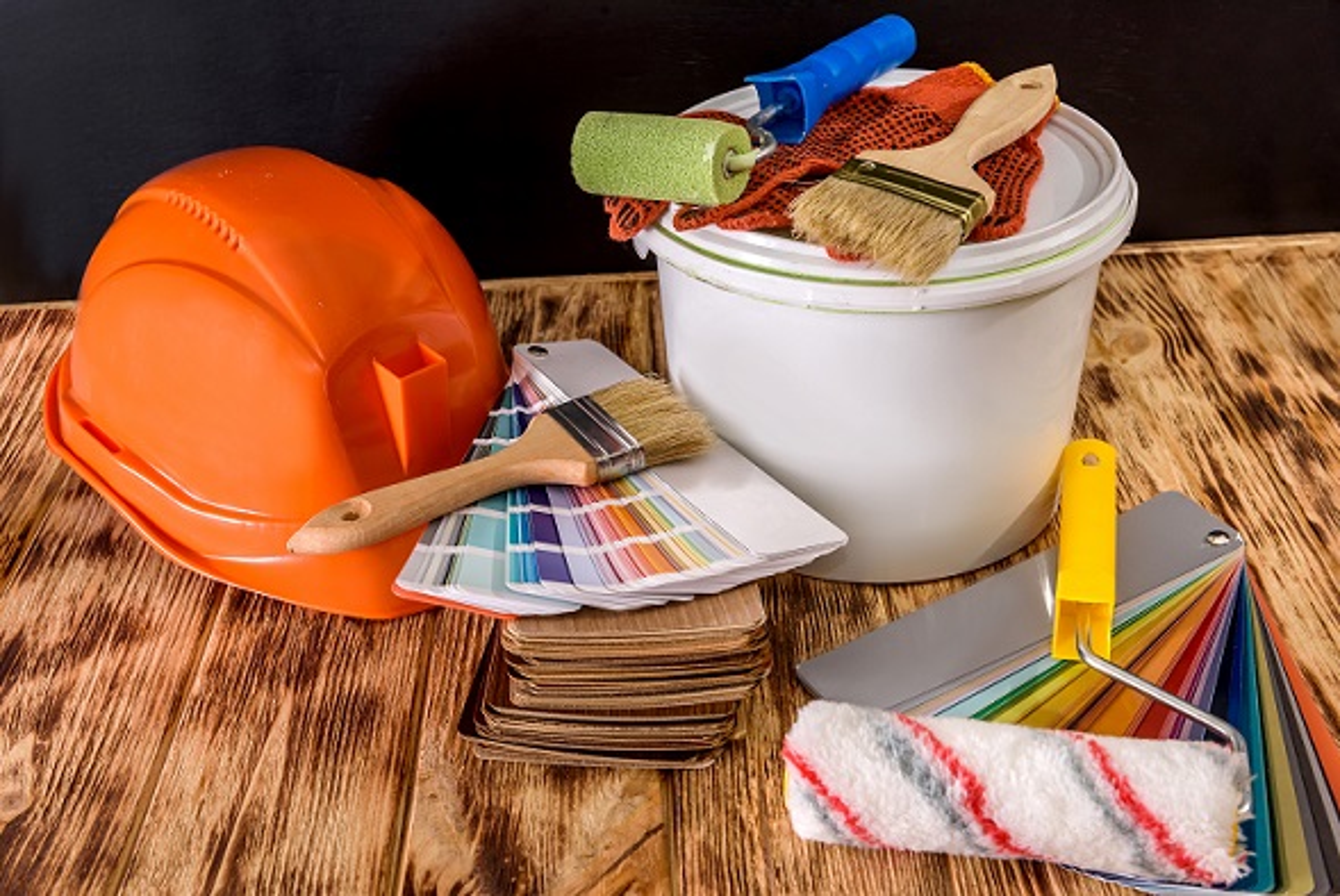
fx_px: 1788
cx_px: 670
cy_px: 448
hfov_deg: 41.1
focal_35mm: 48
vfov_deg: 28.1
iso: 400
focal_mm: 48
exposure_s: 1/160
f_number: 9
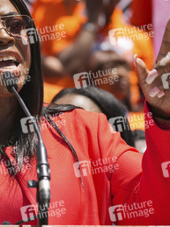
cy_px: 101
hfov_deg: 6.1
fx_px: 1596
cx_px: 19
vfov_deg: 8.1
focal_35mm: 244
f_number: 5.6
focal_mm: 145
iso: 100
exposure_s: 1/500
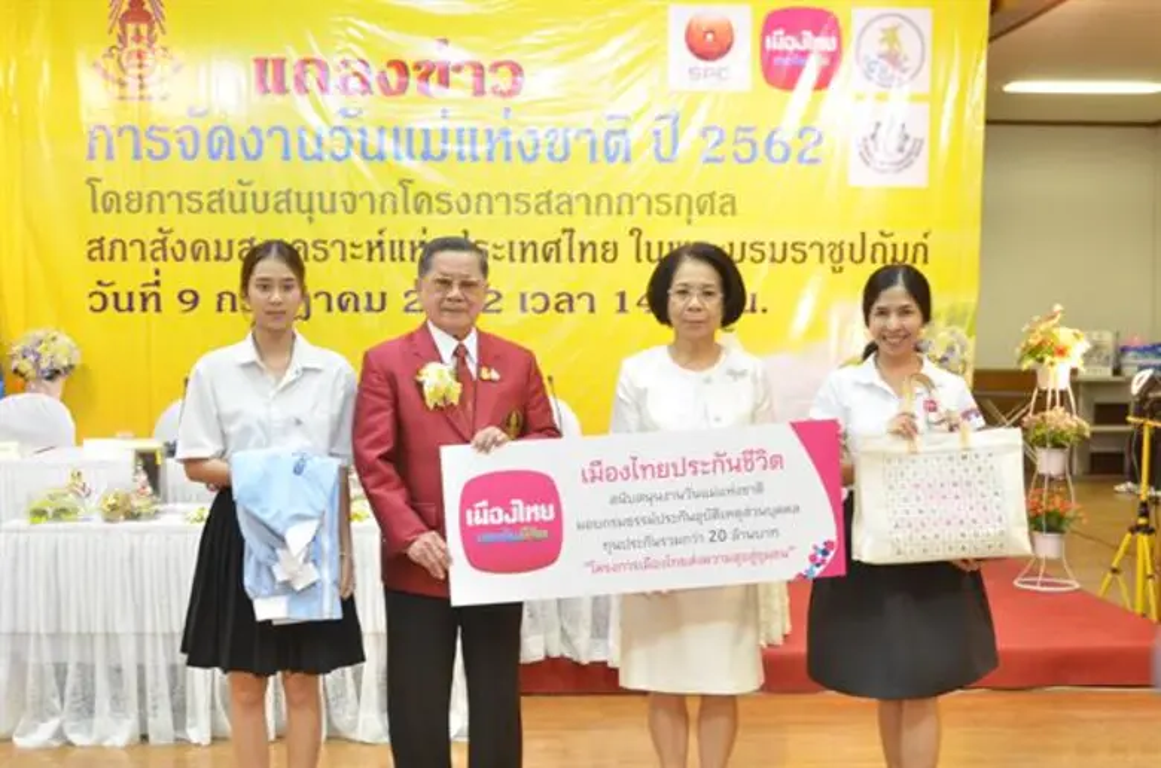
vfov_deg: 32.8
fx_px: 1303
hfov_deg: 48.0
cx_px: 580
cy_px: 384
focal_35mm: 40
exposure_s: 1/25
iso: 1000
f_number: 4.5
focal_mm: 27
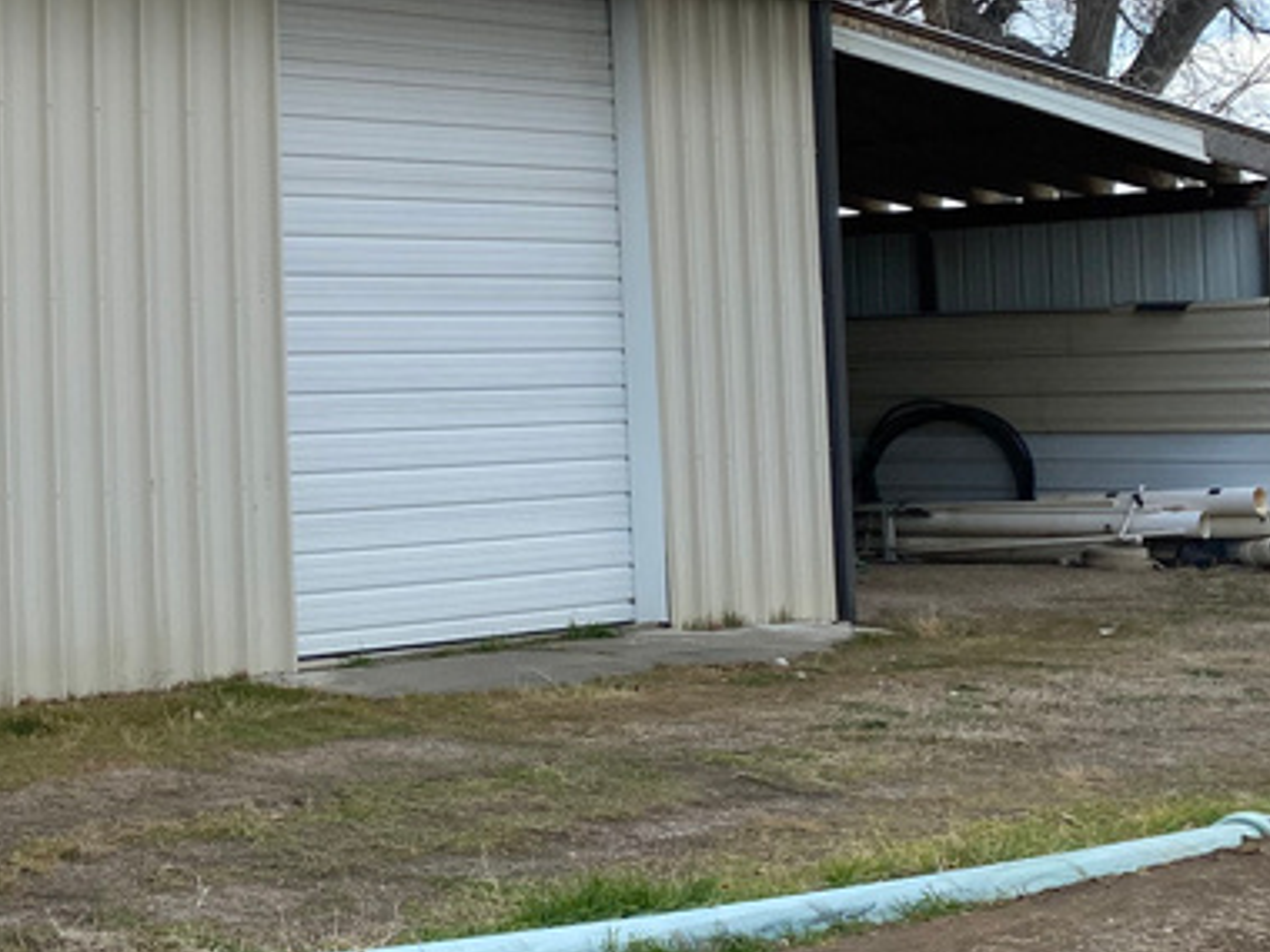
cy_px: 317
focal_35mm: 70
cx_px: -328
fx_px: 2568
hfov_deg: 24.6
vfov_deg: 20.9
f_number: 1.8
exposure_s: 1/1072
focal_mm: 4.25
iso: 32
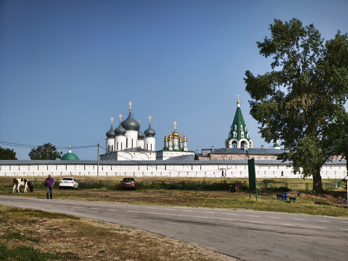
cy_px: 130
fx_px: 503
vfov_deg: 29.1
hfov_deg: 38.2
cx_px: 174
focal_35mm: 50
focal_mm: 7.1
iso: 50
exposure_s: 1/395
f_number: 1.9
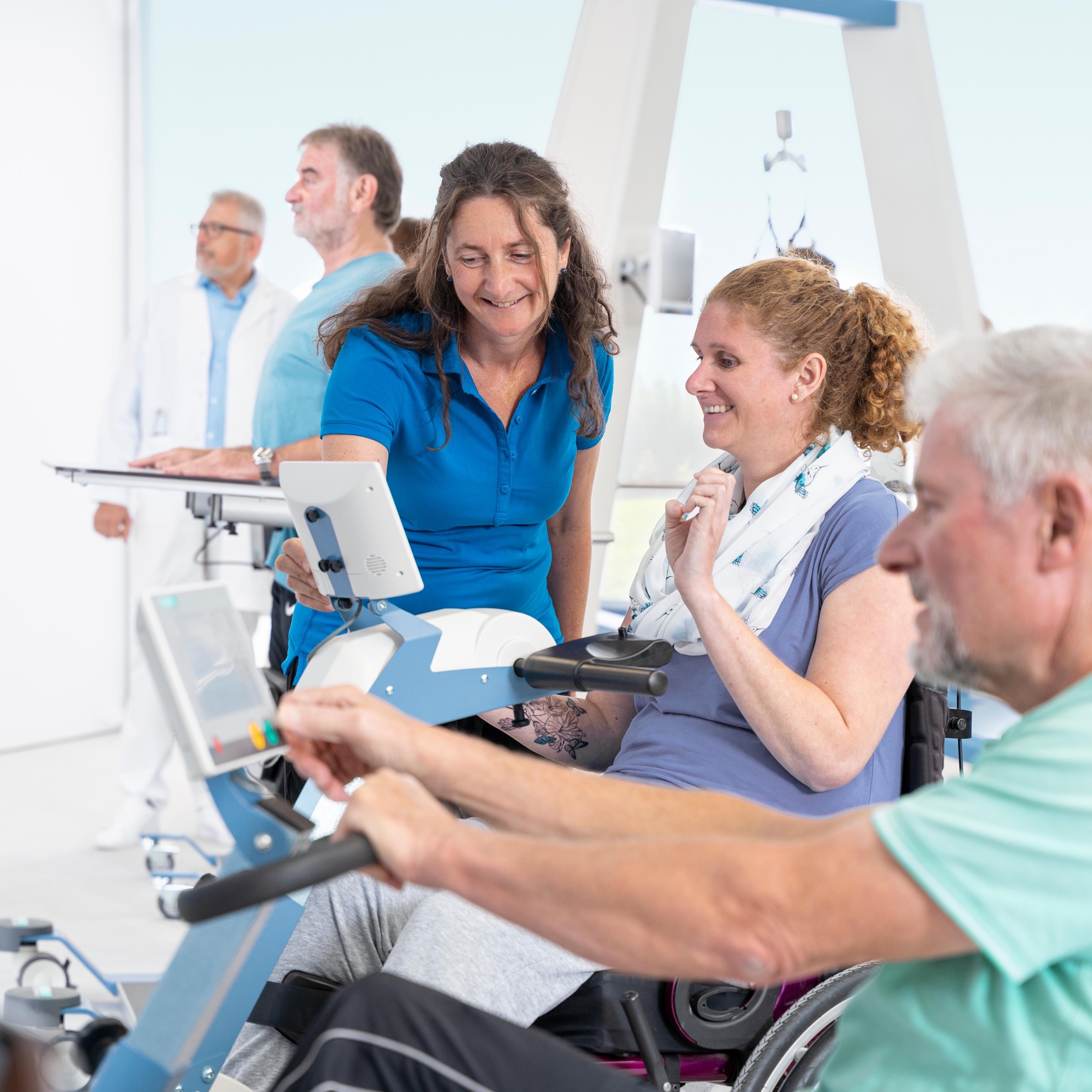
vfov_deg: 19.5
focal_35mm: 89
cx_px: 349
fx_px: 3176
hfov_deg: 19.4
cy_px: 541
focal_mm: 69
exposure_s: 1/200
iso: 200
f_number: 4
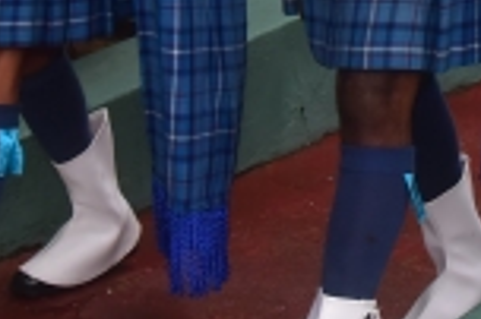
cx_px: 513
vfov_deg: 7.6
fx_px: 2322
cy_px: -262
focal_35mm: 174
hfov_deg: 11.7
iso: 2000
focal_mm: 44
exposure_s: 1/200
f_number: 5
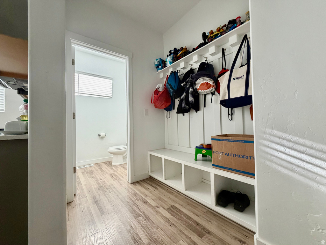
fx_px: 132
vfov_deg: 85.7
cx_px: 163
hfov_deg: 102.1
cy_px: 122
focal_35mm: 14
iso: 250
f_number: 2.2
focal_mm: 2.22
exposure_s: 1/121
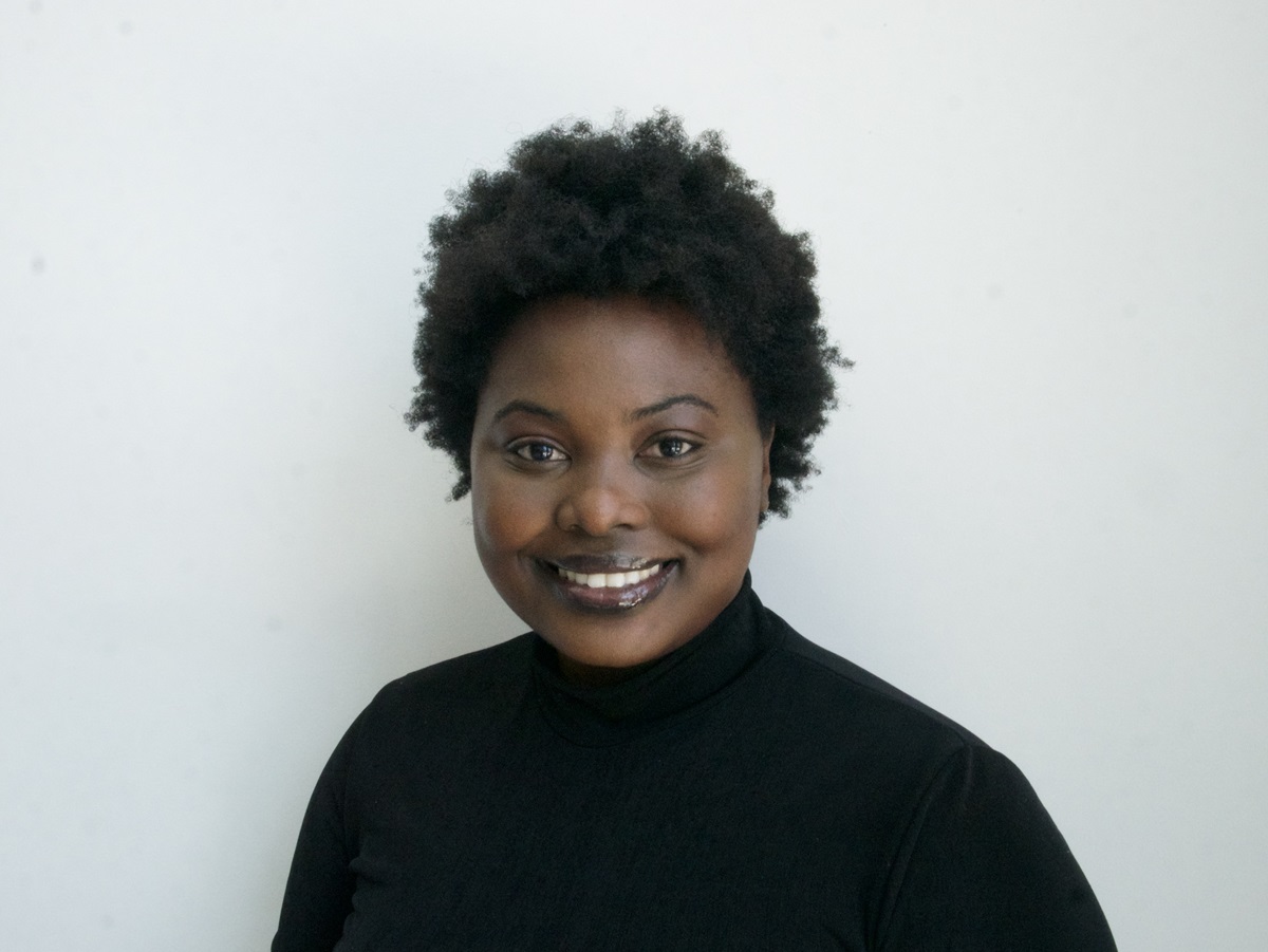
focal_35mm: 44
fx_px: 1612
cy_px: 476
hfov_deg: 42.9
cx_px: 634
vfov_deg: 32.9
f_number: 22
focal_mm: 22
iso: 3200
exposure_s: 1/30
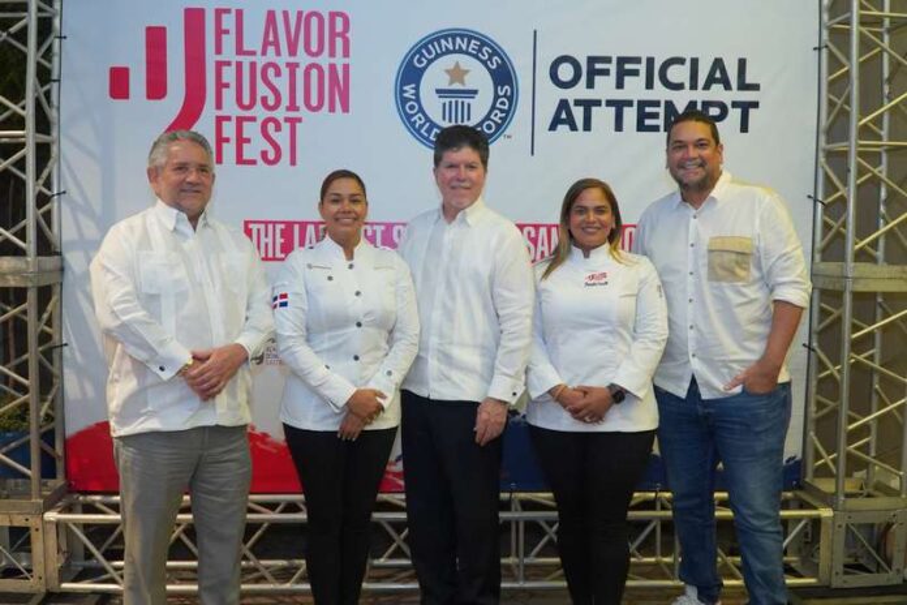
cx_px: 454
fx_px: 831
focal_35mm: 33
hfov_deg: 57.2
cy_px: 302
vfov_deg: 40.0
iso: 4000
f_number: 5.6
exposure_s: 1/100
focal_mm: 22
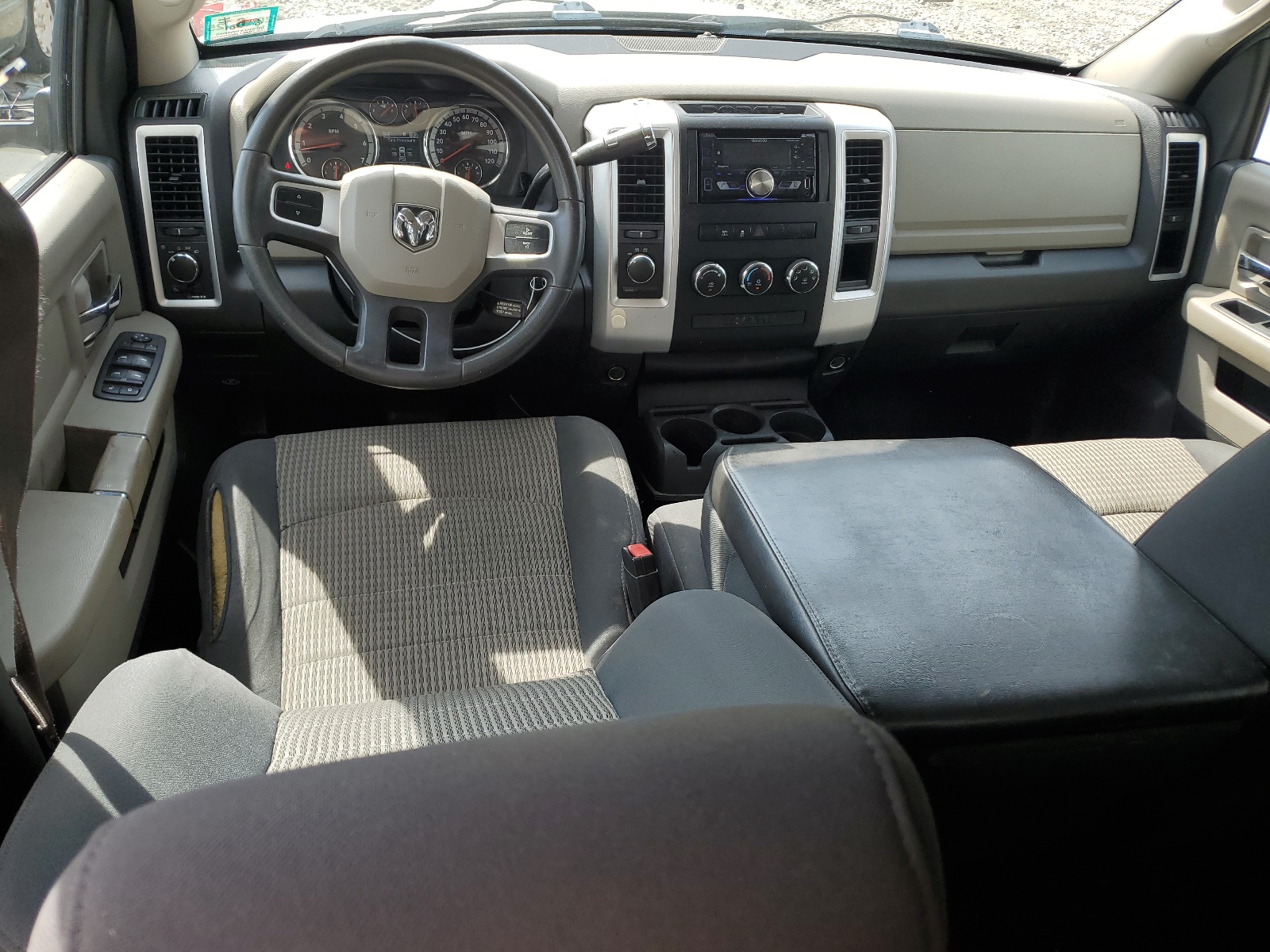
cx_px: 635
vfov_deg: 53.1
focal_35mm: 26
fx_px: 954
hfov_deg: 67.3
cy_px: 476
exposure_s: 1/500
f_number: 1.5
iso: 50
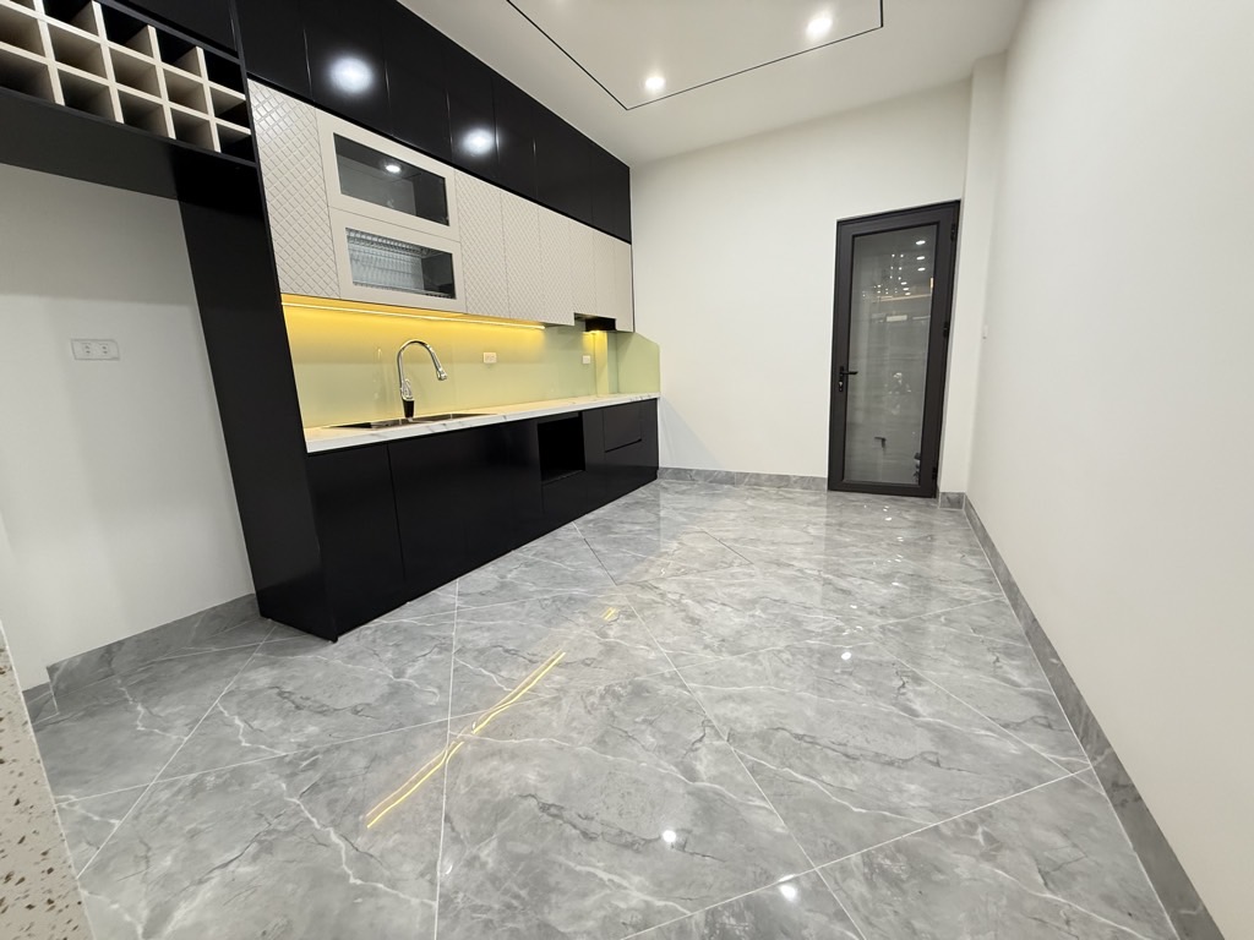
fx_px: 507
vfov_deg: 85.7
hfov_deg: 102.1
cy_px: 470
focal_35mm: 14
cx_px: 627
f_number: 2.2
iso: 320
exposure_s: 1/100
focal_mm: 2.22
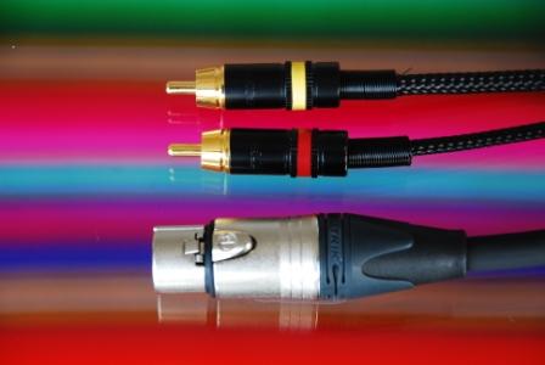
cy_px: 182
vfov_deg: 9.2
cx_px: 272
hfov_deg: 13.7
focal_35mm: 150
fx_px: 2274
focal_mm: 100
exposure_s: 1/20
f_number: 5.6
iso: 500
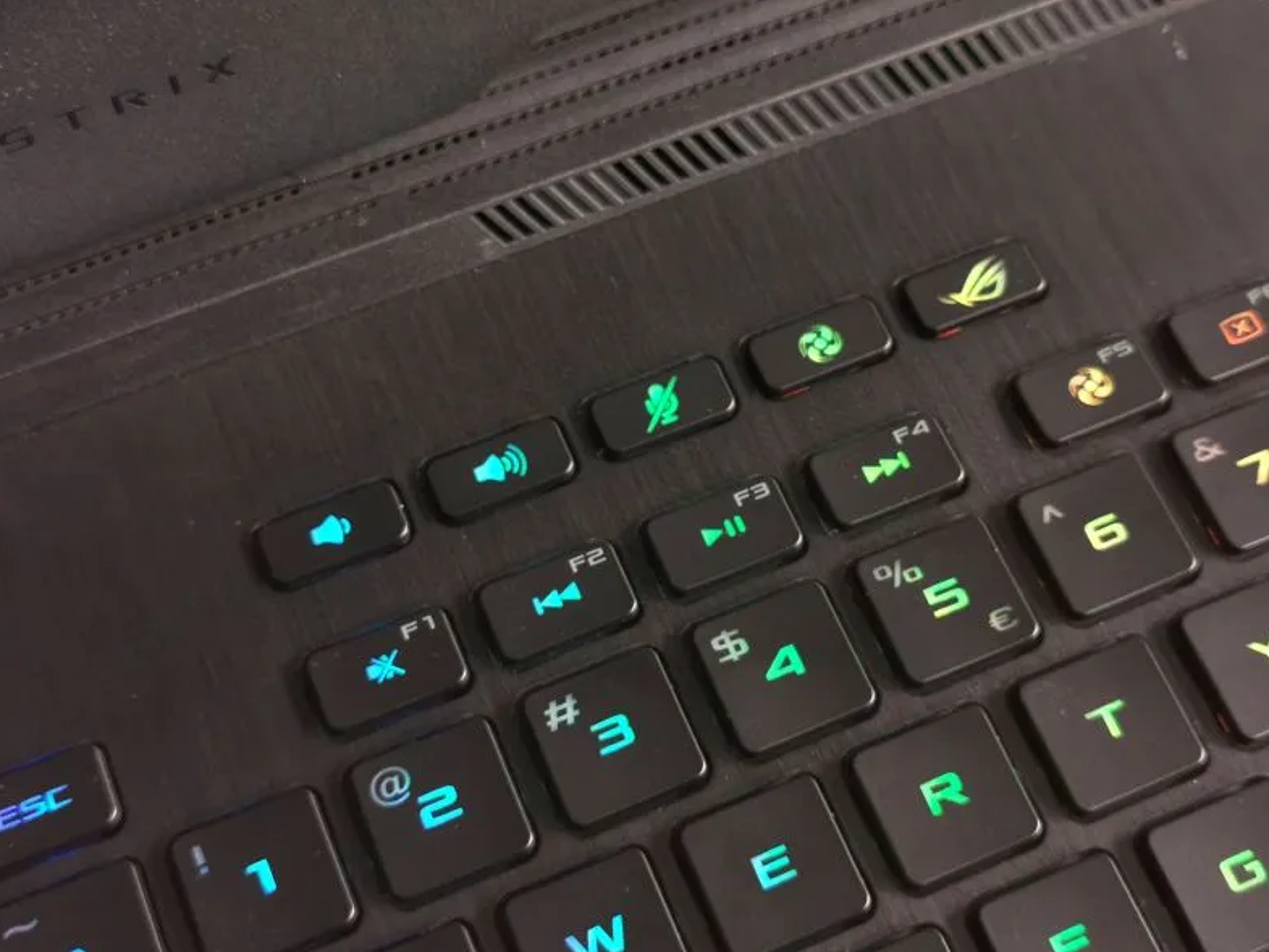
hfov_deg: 36.2
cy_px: 480
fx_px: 1943
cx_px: 642
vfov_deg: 27.5
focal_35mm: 53
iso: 200
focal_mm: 5.56
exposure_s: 1/50
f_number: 1.6
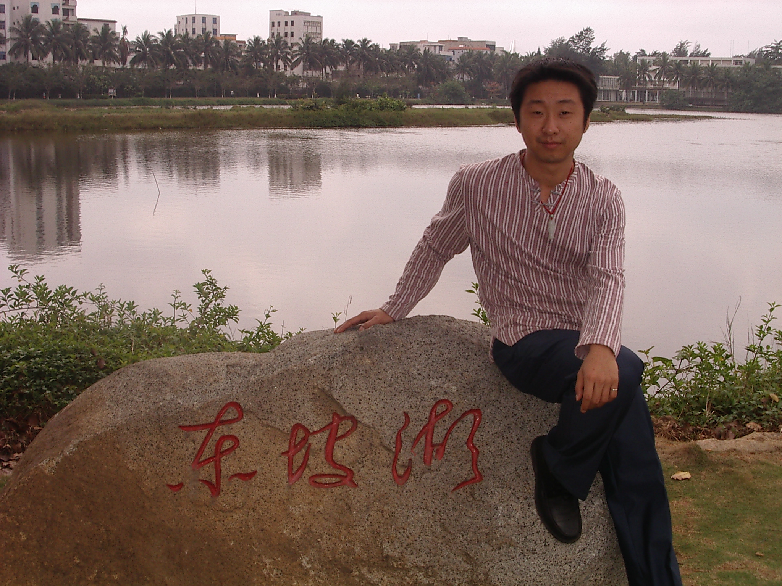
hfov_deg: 36.8
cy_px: 293
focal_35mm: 52
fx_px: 1175
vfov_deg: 28.0
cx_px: 391
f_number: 5.5
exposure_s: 1/200
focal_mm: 7.8
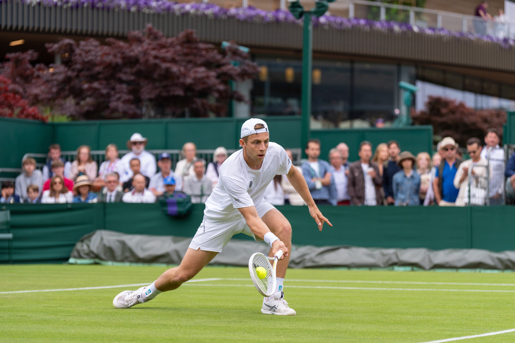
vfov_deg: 11.7
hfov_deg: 17.5
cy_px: 172
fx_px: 1674
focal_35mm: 117
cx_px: 258
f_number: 2.8
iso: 800
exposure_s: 1/2000
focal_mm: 117
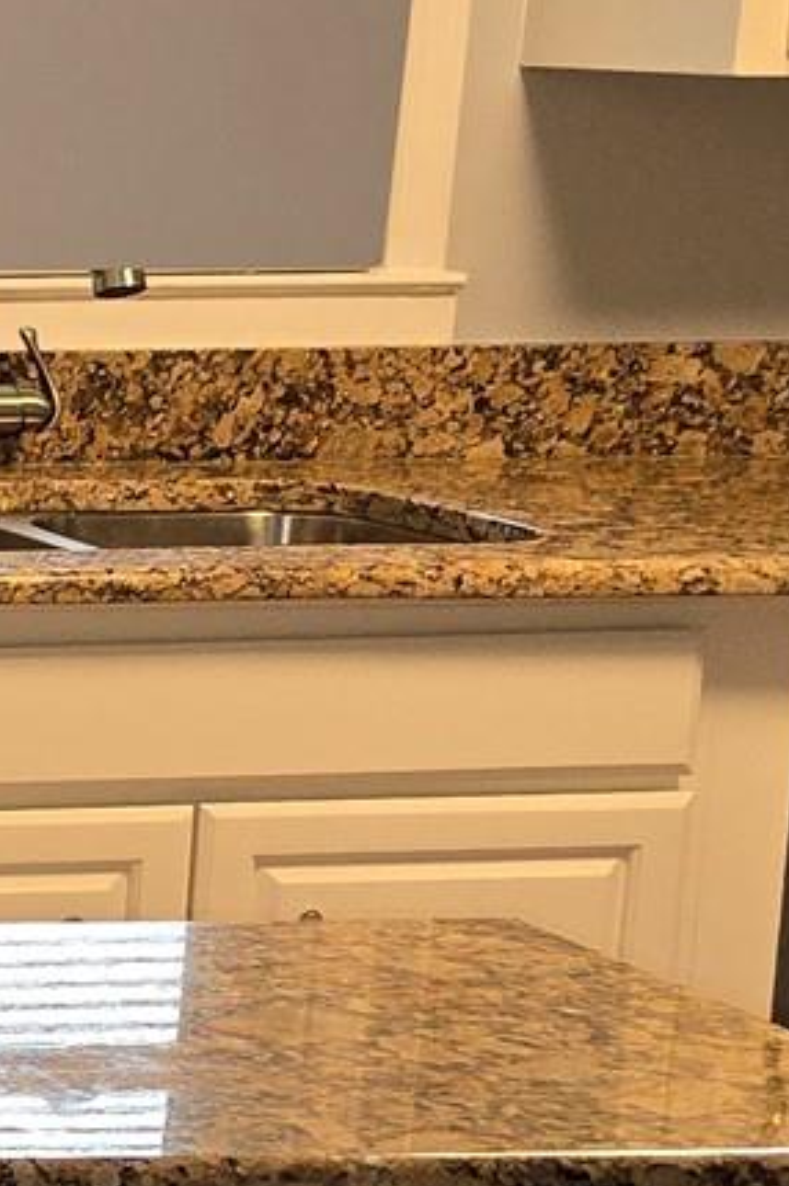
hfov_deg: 9.0
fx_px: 3754
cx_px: -1793
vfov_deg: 17.9
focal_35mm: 114
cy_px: 723
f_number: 1.7
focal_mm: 6.3
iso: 125
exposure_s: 1/40
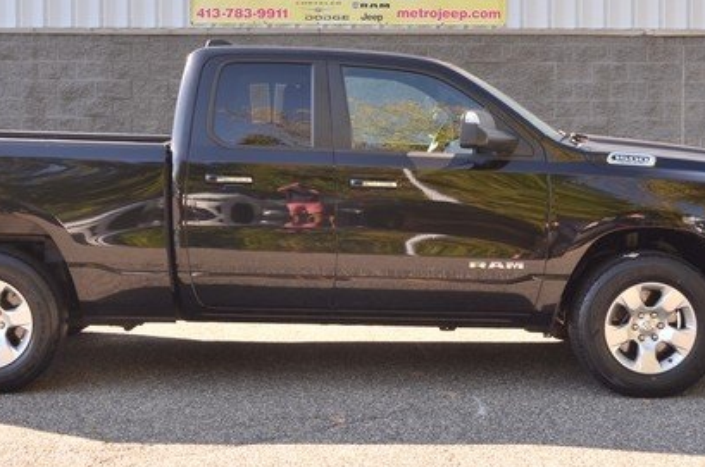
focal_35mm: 61
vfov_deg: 22.1
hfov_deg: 32.8
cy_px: 159
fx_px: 1192
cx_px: 284
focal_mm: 26
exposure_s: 1/125
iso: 200
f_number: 5.6
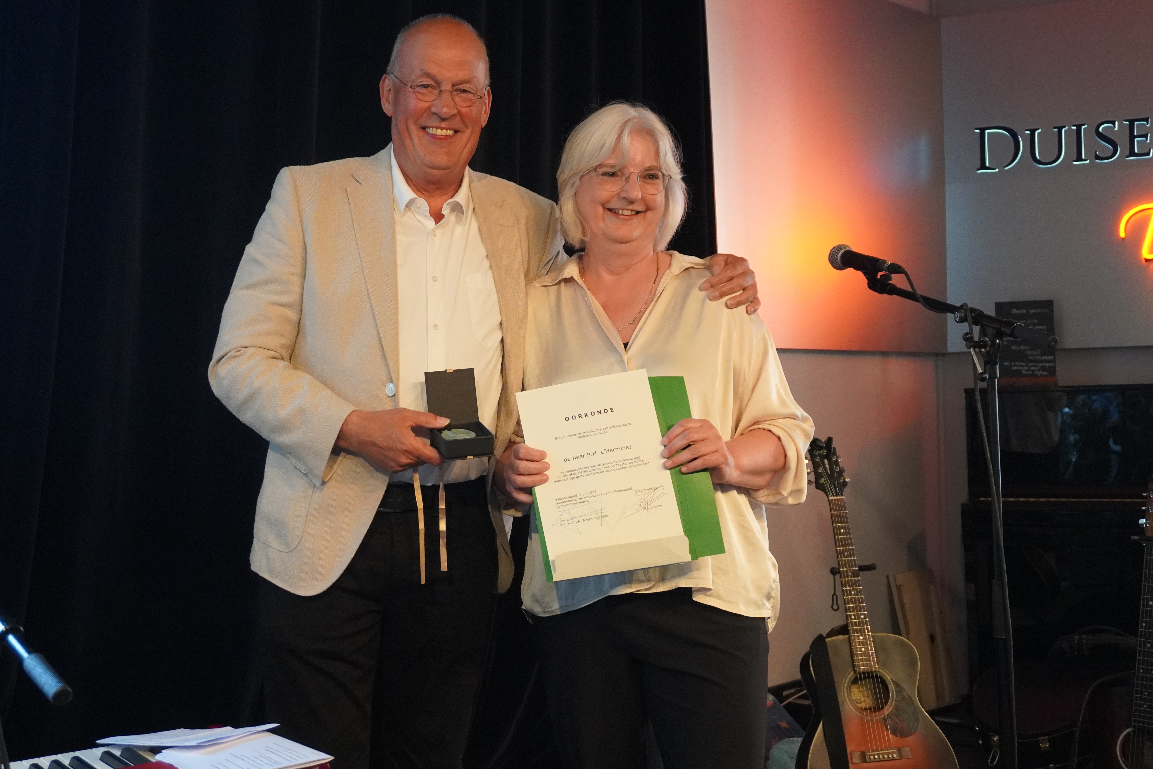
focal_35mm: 42
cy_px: 364
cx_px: 534
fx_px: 1331
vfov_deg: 32.2
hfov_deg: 46.8
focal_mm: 25
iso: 2500
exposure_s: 1/160
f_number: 4.5
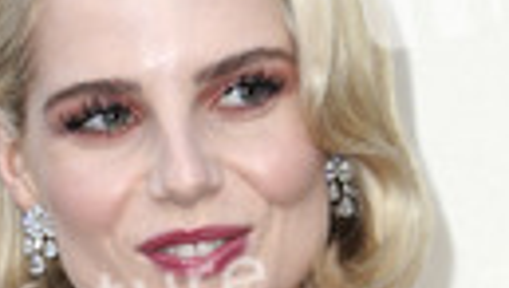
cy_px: 548
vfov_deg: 2.0
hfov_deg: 3.5
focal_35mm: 615
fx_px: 8312
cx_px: 195
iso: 800
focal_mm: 190
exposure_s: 1/250
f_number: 8
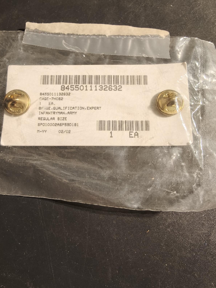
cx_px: 99
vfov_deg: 67.3
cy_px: 137
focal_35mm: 26
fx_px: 216
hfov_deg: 53.0
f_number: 2
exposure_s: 1/79.9
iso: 160
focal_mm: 2.32
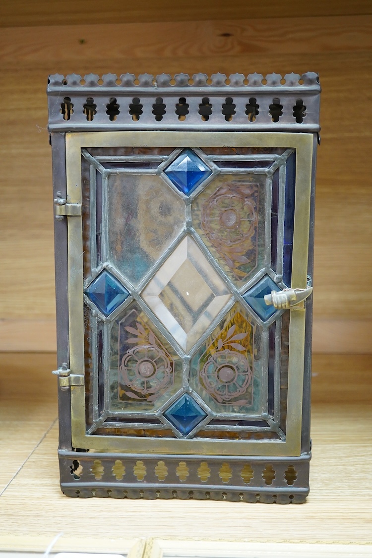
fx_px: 697
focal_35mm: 45
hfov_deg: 29.9
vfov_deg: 43.6
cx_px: 186
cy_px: 279
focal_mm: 30
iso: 2500
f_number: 5
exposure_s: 1/100
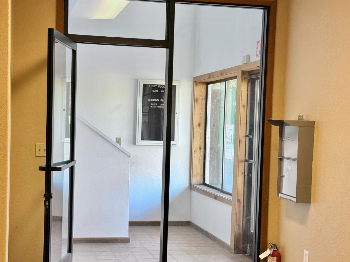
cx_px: 152
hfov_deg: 31.6
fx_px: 617
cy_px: 151
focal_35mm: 61
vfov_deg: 24.0
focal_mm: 6.76
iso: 100
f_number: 1.78
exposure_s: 1/60
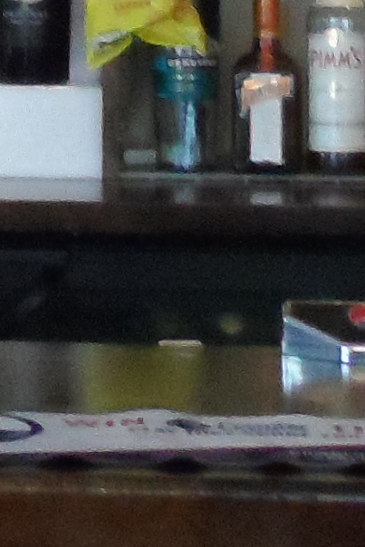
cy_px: -689
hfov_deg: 4.5
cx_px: -347
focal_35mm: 305
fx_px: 4636
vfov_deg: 6.5
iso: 640
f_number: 3.7
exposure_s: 1/45
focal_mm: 6.8
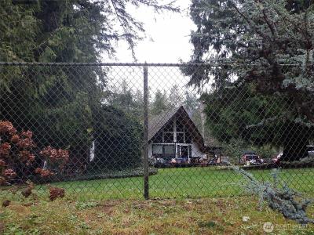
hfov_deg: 50.1
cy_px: 118
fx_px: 336
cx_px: 157
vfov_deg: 38.7
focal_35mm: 37
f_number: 4.2
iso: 220
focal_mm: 6.6
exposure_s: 1/30
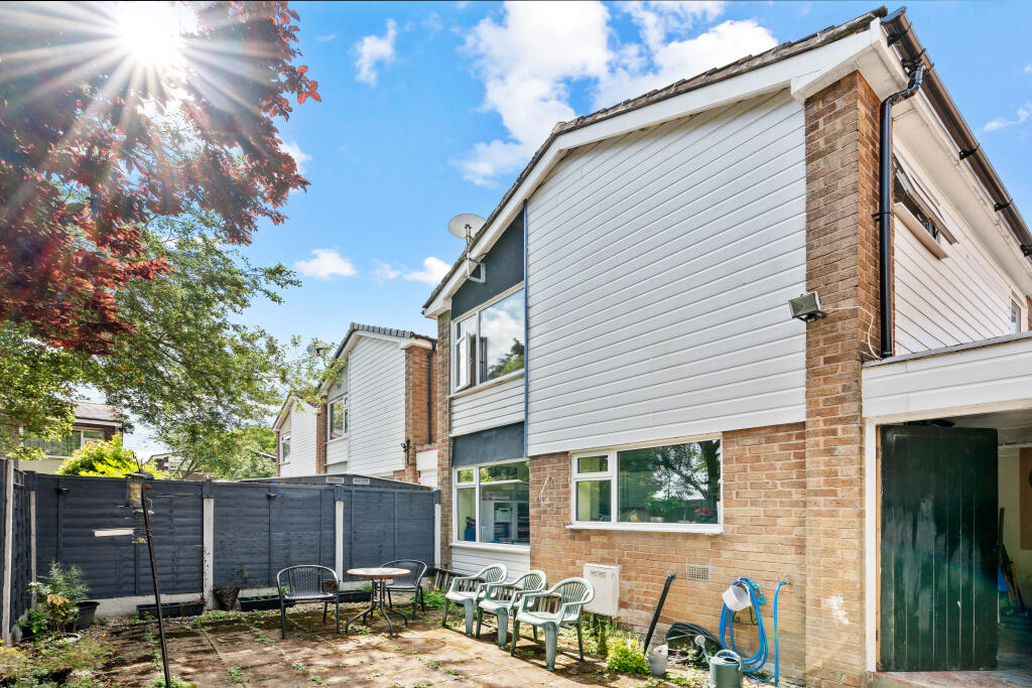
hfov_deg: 96.7
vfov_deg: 73.8
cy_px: 344
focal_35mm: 16
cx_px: 516
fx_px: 459
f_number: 8
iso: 400
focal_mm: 16
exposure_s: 1/2
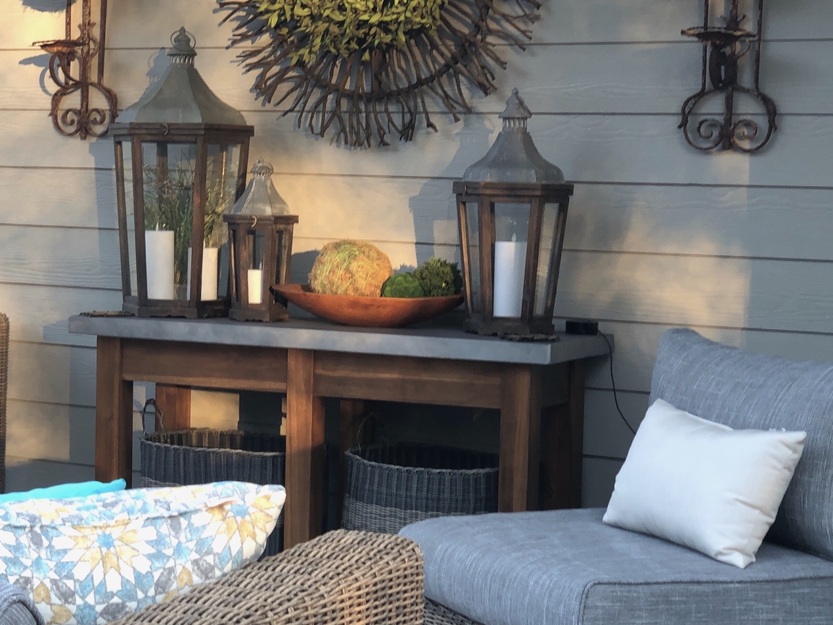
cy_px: 321
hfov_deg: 23.7
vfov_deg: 18.0
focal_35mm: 82
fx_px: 1973
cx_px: 252
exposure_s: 1/30
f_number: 2.4
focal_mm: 6
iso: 32
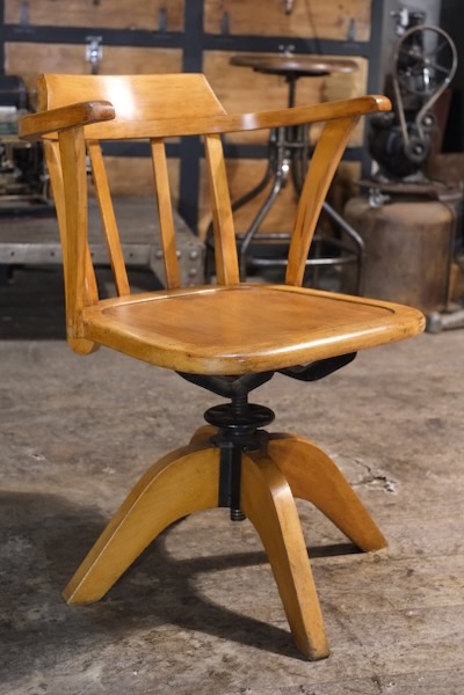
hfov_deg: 25.5
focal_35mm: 53
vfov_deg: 37.5
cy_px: 348
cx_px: 232
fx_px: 1025
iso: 3200
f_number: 3.6
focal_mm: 35
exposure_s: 1/125
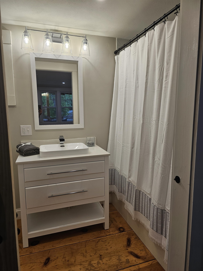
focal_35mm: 23
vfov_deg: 73.9
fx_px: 180
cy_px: 136
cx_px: 102
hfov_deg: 58.9
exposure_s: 1/120
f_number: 1.7
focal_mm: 6.3
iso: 40
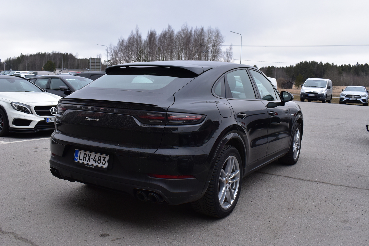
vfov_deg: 39.4
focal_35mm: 34
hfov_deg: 56.4
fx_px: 344
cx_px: 178
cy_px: 117
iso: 400
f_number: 9.5
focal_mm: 21
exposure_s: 1/125
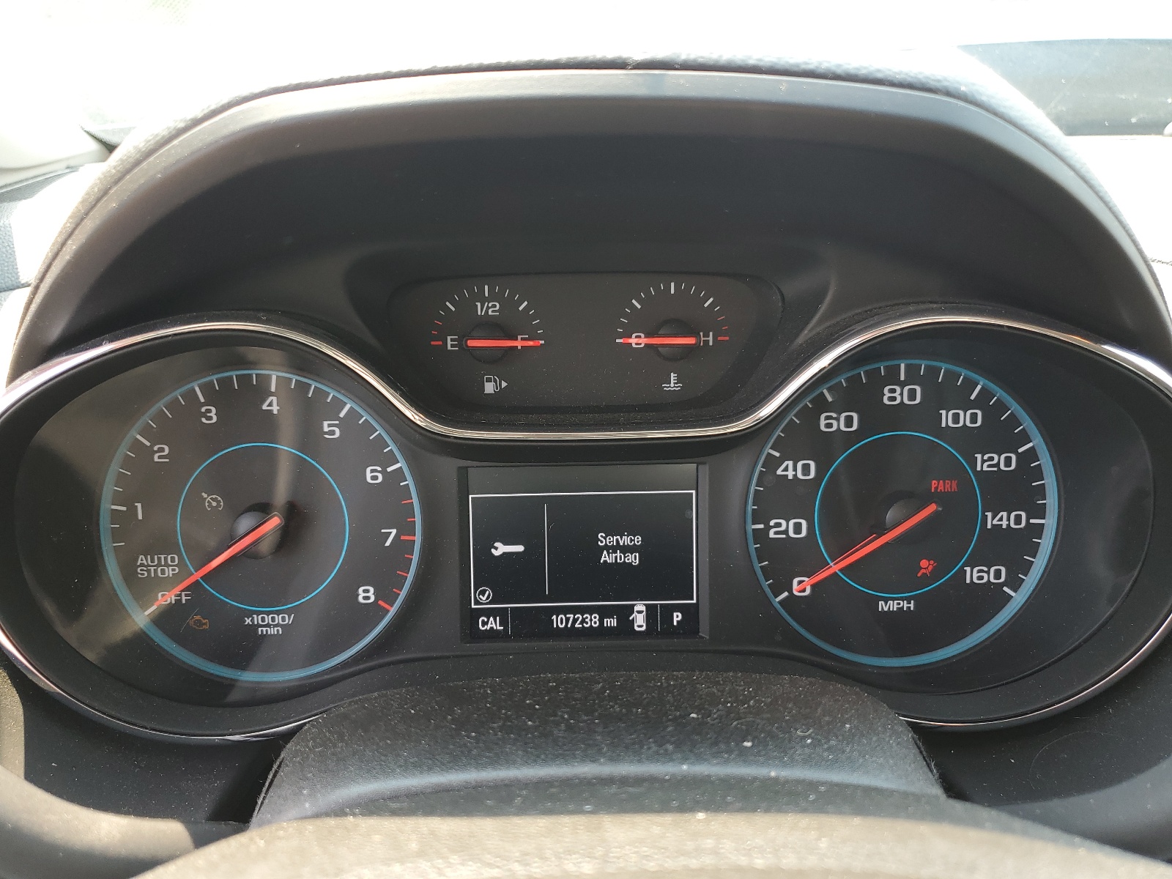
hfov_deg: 67.3
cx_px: 586
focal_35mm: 26
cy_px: 440
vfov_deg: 53.1
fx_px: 880
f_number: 1.5
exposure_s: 1/167
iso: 50
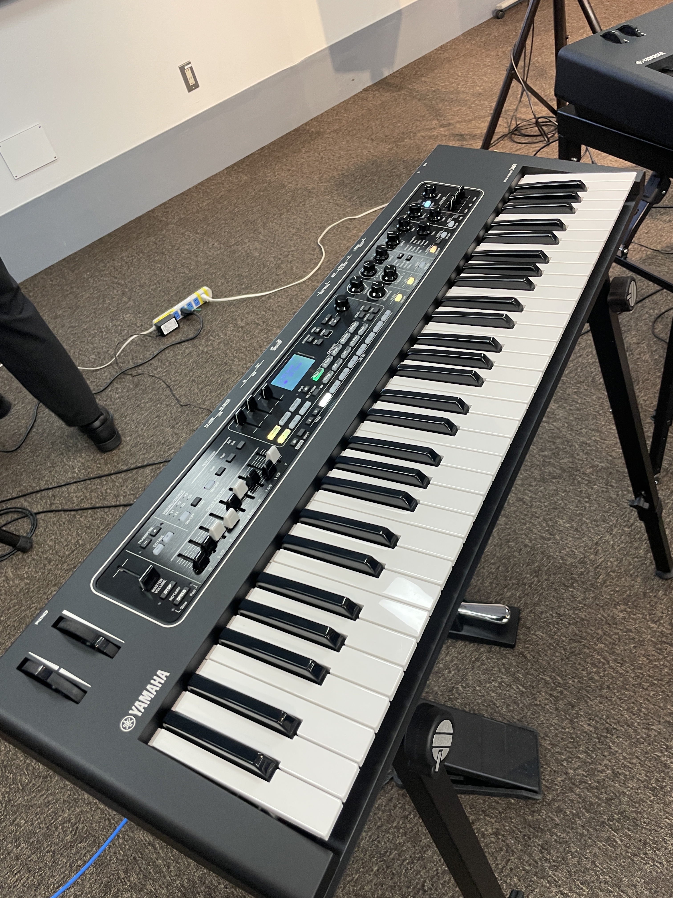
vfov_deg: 67.3
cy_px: 449
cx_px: 336
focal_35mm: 26
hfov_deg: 53.1
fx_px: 674
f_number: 1.6
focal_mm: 4.2
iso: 100
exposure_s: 1/60
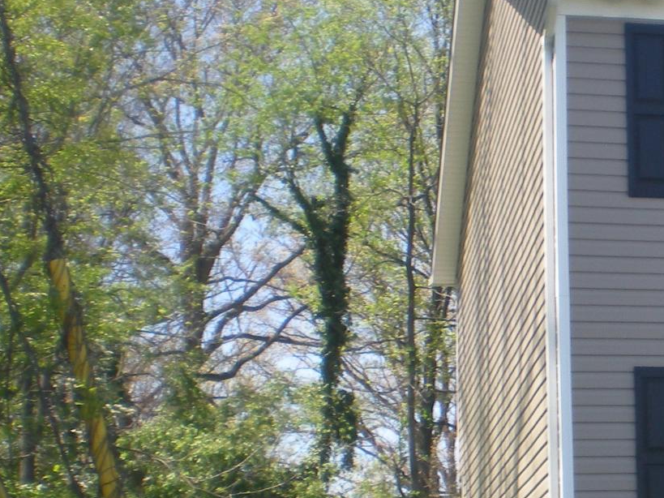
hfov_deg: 19.3
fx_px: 1822
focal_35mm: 95
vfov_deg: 15.5
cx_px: 829
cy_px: 345
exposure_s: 1/176
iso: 64
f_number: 4.6
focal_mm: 6.3
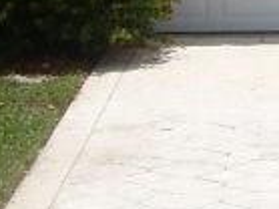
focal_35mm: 258
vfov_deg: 5.6
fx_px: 2078
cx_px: 668
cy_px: -247
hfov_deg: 7.2
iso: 80
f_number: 7.1
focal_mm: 5.8
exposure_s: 1/500
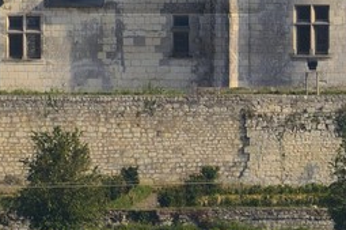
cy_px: -207
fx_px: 27052
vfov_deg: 0.5
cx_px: 109
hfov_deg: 0.7
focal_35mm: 2820
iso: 100
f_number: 5
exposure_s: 1/640
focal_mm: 300
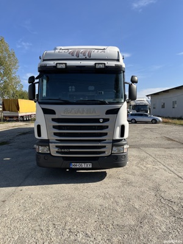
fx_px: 183
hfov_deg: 53.1
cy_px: 122
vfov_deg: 67.3
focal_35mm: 26
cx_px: 92
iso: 50
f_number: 1.6
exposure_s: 1/2755
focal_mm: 5.1
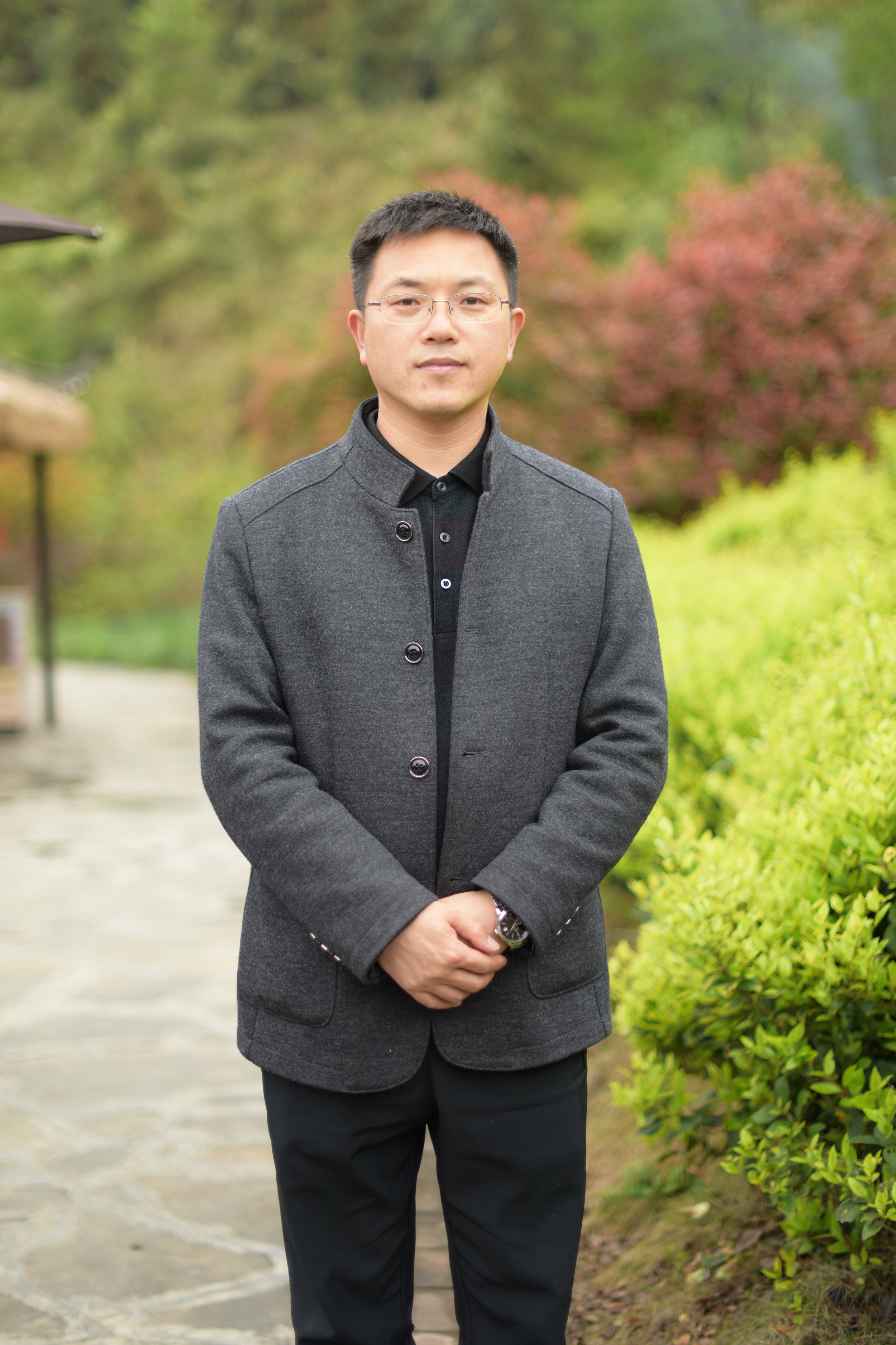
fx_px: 1867
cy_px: 672
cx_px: 448
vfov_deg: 39.6
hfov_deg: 27.0
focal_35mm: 50
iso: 100
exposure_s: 1/640
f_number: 1.4
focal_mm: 50
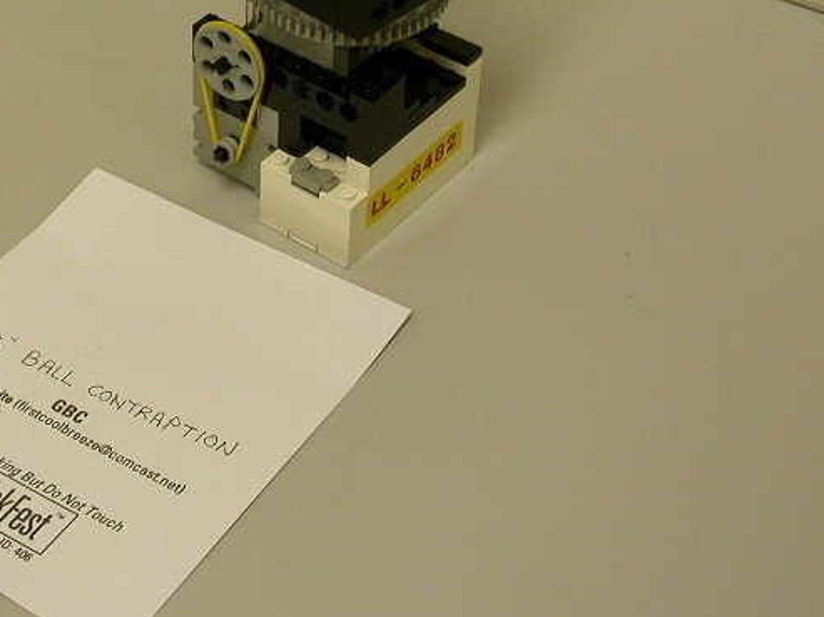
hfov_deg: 24.4
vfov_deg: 18.2
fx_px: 1879
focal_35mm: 79
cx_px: 196
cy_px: 12
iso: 100
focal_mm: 7.85
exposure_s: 1/59.6
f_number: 3
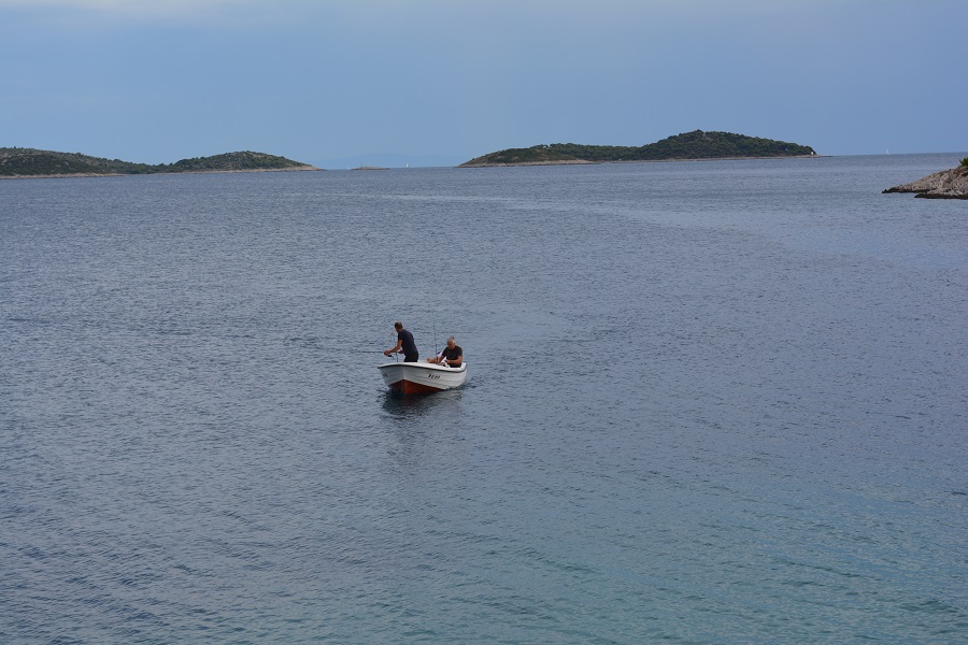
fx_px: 2218
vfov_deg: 16.6
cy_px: 322
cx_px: 484
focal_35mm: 82
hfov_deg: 24.6
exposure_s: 1/250
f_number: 8
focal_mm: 55
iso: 110
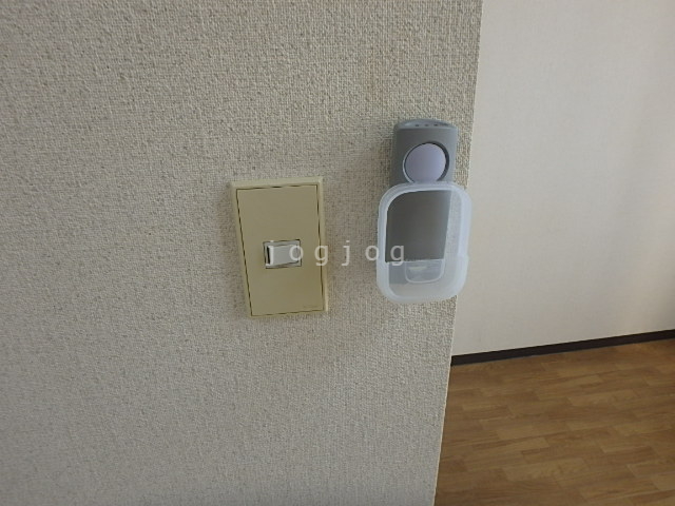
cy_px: 253
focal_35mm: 21
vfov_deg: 63.4
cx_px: 338
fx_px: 409
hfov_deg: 79.0
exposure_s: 1/60
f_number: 3.5
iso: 160
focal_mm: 3.7
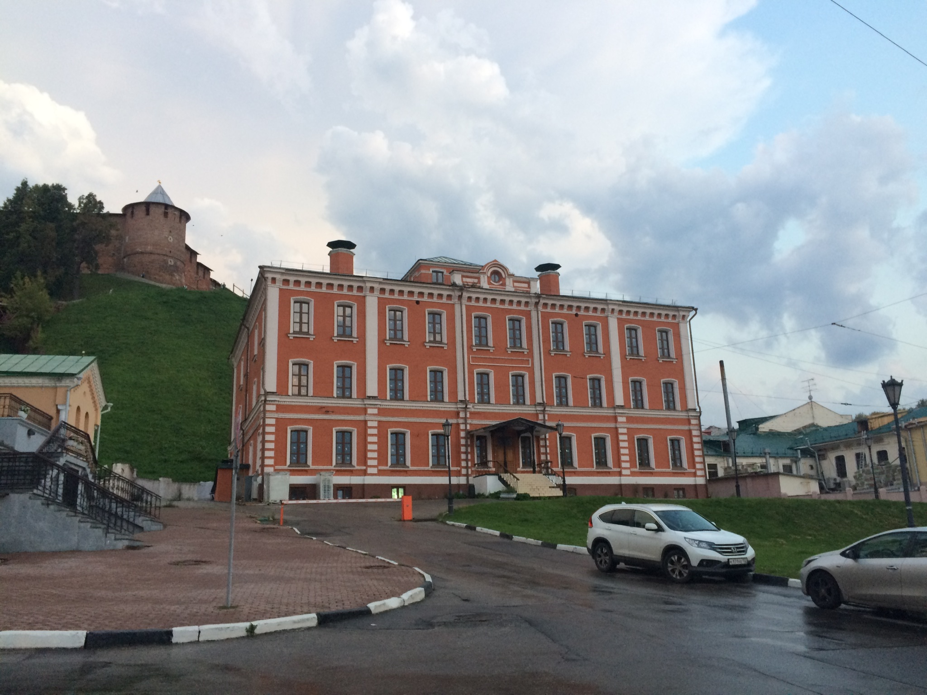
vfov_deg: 48.2
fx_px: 777
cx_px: 464
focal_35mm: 29
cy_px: 348
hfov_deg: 61.7
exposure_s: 1/33
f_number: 2.2
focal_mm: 4.15
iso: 125
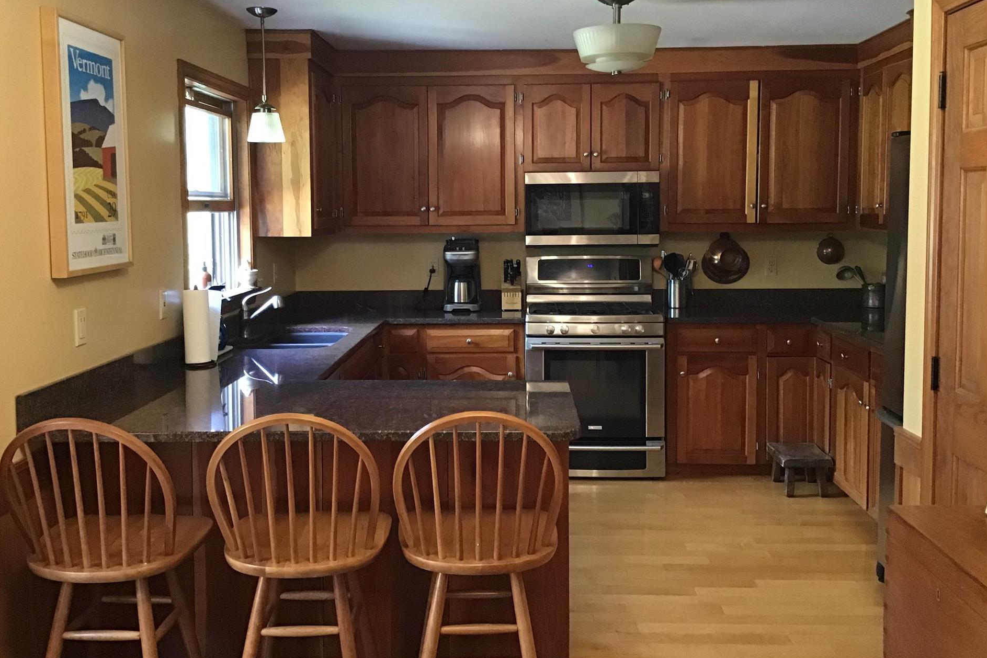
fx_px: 960
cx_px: 491
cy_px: 271
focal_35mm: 35
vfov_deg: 37.7
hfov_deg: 54.4
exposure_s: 1/17
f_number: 2.4
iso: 200
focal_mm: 3.3
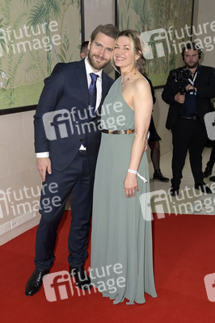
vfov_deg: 42.8
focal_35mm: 46
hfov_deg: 29.2
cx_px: 108
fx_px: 413
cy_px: 162
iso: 640
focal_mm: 46
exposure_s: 1/200
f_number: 5.6
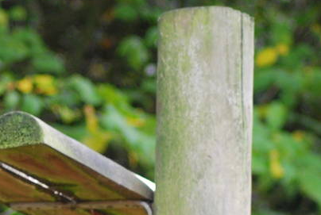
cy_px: 375
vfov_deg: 2.6
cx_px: 38
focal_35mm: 534
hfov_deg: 3.9
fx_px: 4770
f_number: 4.2
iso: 400
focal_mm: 90
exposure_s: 1/80
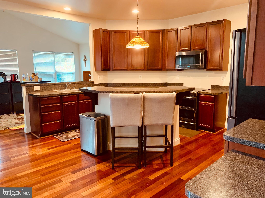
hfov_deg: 67.3
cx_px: 132
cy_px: 99
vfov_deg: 53.1
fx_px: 199
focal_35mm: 26
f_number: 1.8
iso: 320
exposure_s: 1/40
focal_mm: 4.25
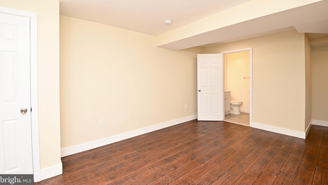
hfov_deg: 99.4
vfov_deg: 66.5
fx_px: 139
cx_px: 164
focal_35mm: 16
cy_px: 75
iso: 320
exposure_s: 1/25
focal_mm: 10
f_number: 7.1
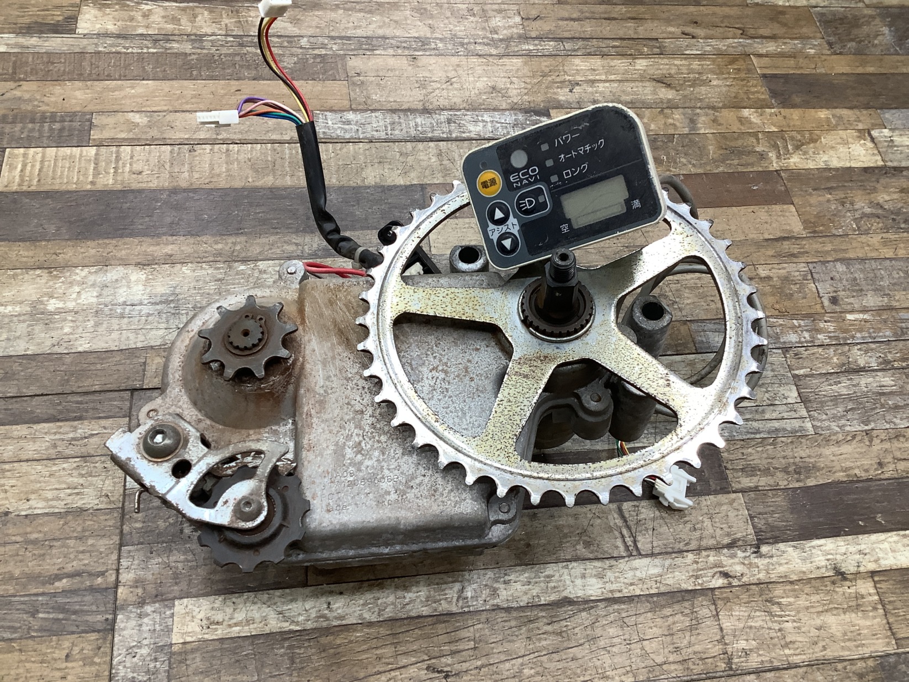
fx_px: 814
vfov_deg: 45.5
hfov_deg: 58.3
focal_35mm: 31
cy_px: 341
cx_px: 454
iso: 80
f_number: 2.4
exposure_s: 1/60
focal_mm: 3.3
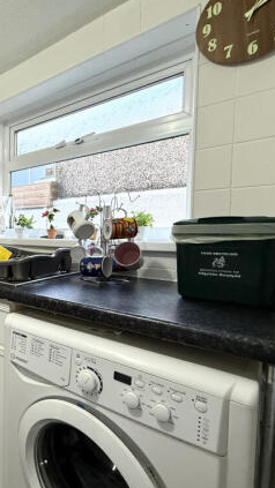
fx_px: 272
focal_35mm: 21
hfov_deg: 43.9
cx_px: -13
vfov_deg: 83.8
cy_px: 247
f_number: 2.2
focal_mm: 2.22
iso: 200
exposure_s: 1/100
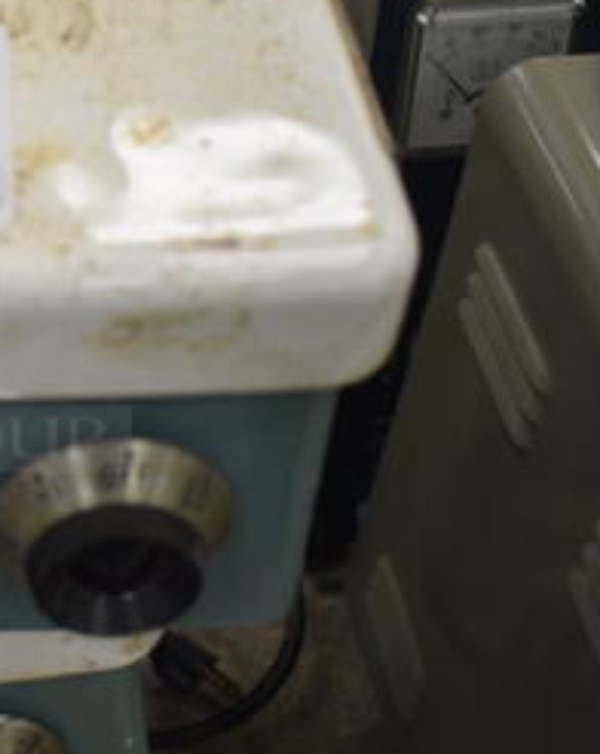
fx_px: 1402
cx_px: -208
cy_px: 310
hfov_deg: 21.5
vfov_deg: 30.0
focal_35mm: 63
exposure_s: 1/125
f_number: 3.5
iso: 800
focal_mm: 18
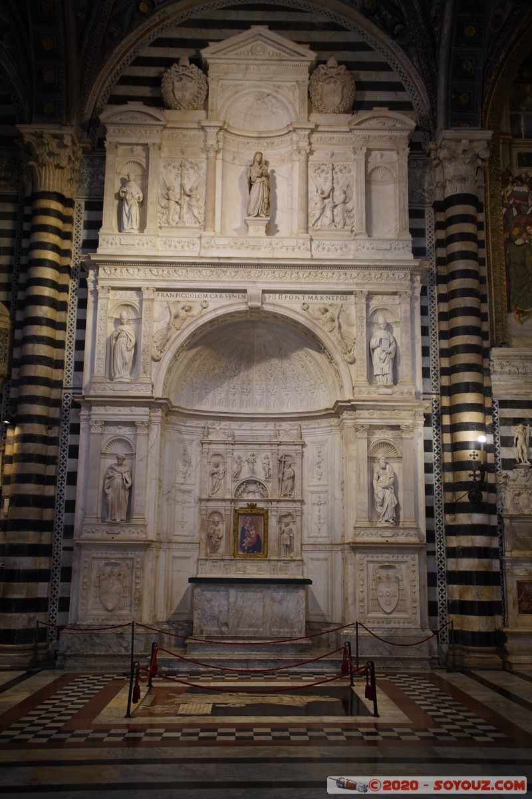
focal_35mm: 37
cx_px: 266
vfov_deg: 51.9
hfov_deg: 35.9
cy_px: 400
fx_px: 820
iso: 800
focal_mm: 37
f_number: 2.8
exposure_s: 1/60
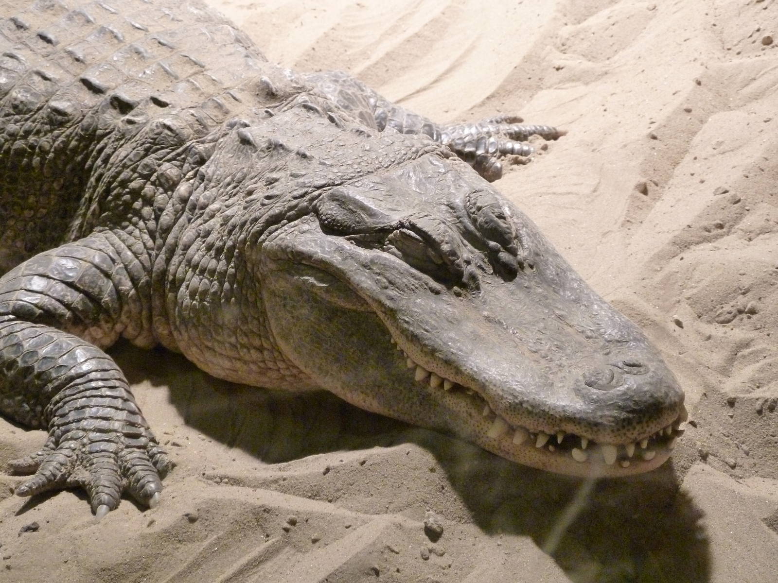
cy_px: 292
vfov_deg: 20.4
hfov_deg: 27.0
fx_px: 1618
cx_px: 389
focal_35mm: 72
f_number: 4.1
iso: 800
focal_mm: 11.9
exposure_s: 1/60
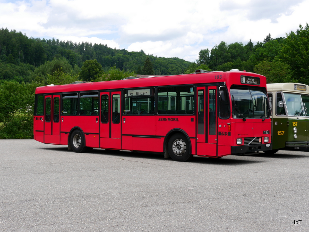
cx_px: 154
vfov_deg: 29.1
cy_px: 116
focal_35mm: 50
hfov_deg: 38.2
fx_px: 446
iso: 160
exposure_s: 1/250
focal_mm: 25
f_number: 8
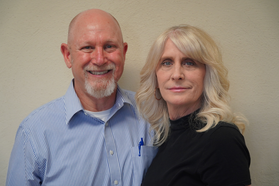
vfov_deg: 17.9
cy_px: 93
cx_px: 140
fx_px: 589
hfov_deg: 26.7
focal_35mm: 76
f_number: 4
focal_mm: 51
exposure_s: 1/160
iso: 800
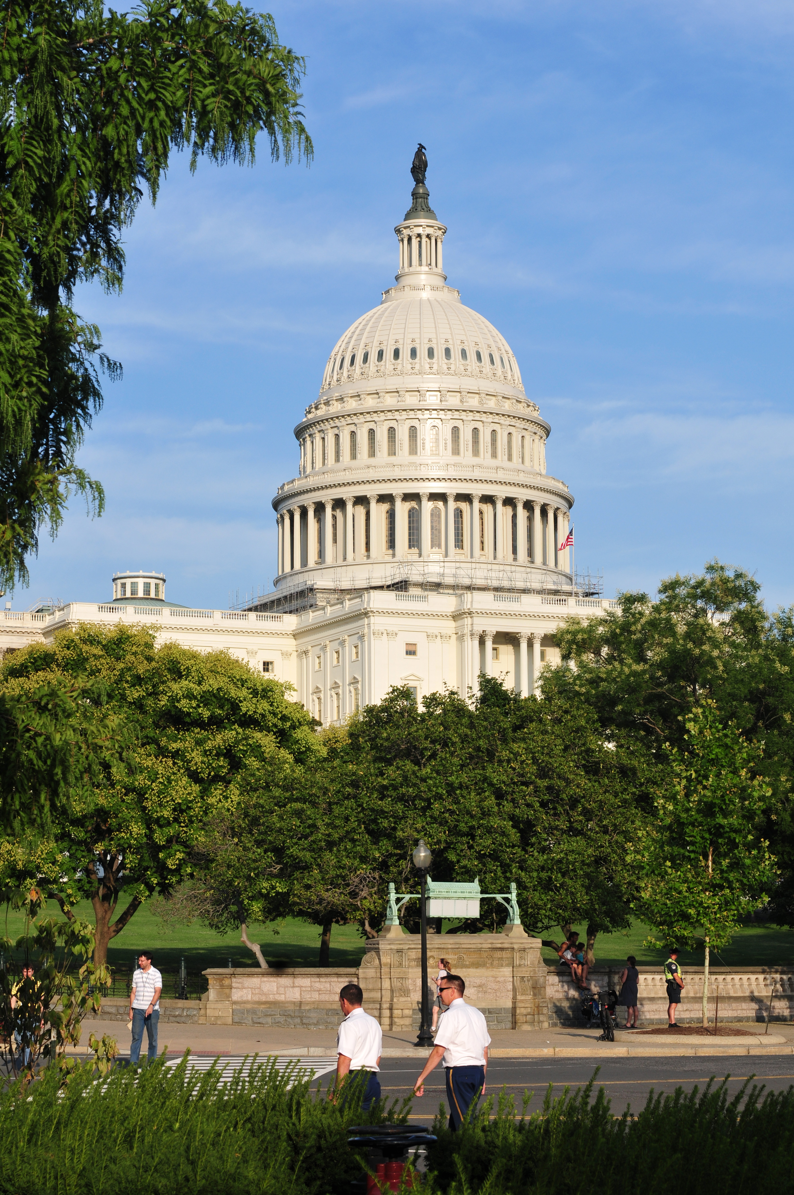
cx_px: 397
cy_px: 598
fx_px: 2487
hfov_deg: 18.1
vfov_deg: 27.0
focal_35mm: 75
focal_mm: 50
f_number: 9
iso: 200
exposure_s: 1/320
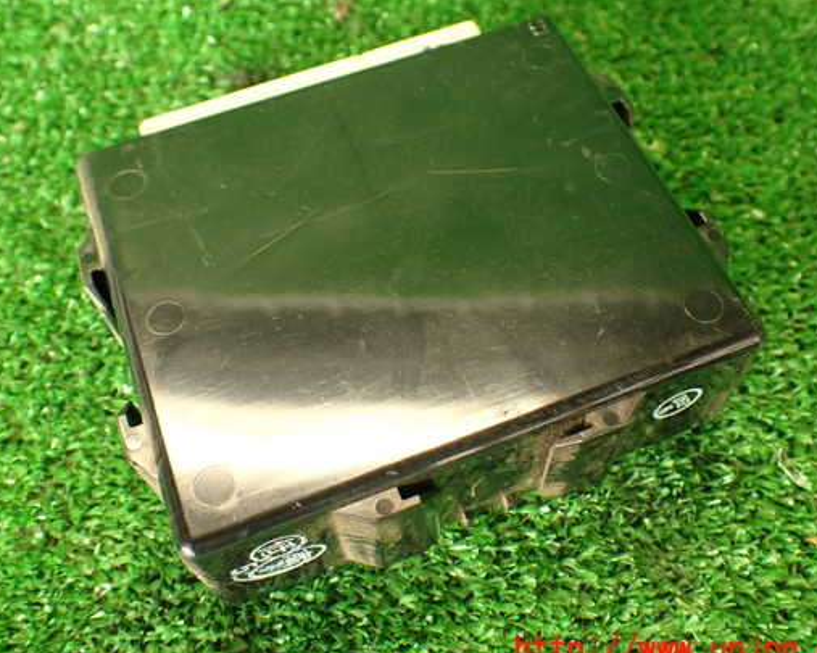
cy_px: 308
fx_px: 894
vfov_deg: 40.1
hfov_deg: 49.1
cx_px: 395
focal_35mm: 37
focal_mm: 5.79
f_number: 2.4
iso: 250
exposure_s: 1/30
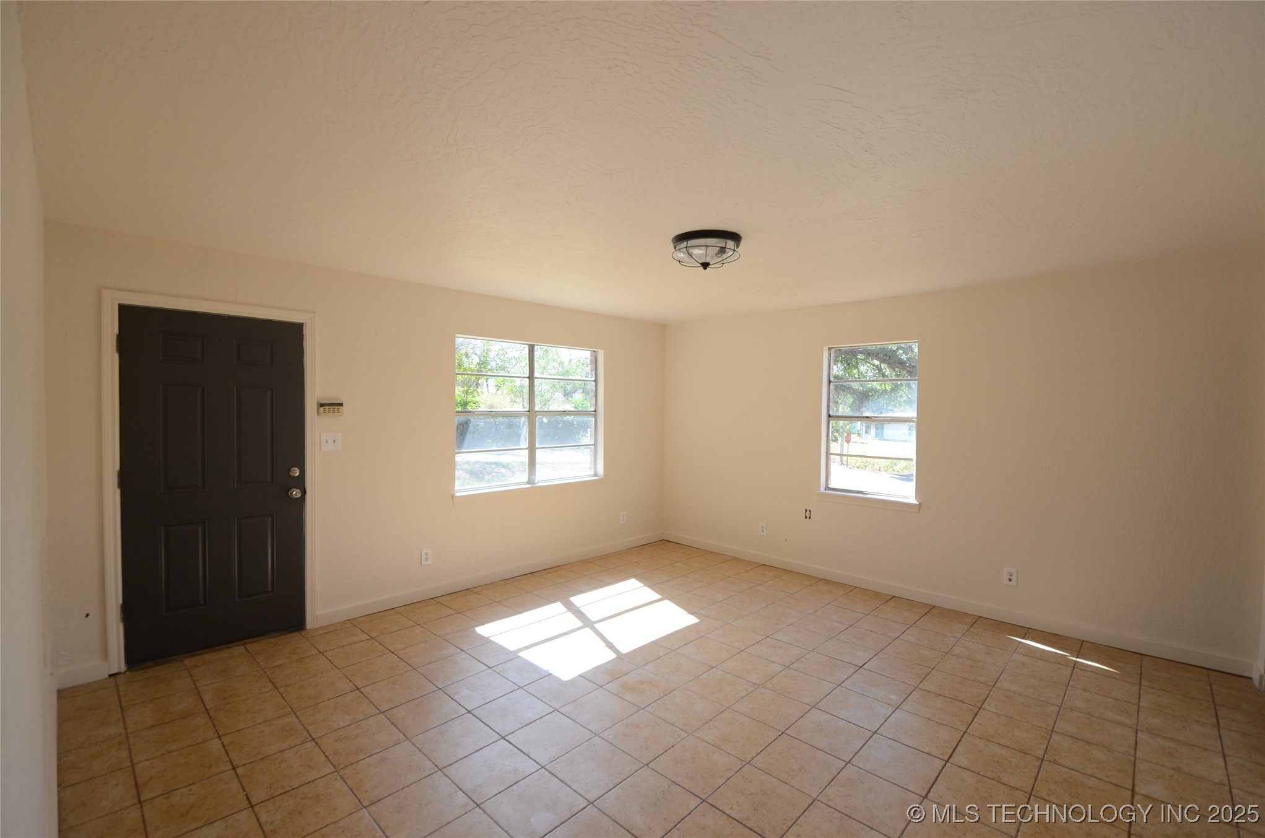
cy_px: 419
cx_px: 632
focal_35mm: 15
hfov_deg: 100.5
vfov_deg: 77.1
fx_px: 526
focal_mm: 10
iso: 280
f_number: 5.6
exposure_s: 1/125
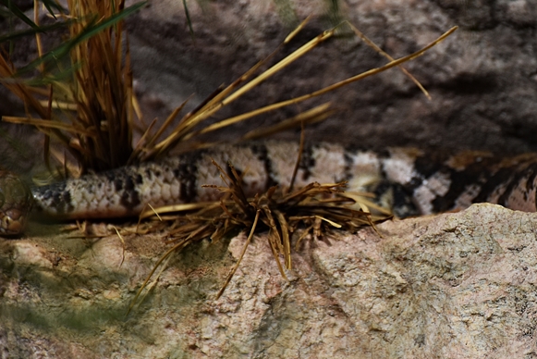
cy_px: 173
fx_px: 5522
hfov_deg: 5.6
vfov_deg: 3.7
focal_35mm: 370
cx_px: 427
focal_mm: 140
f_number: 5.6
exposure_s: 1/400
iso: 400
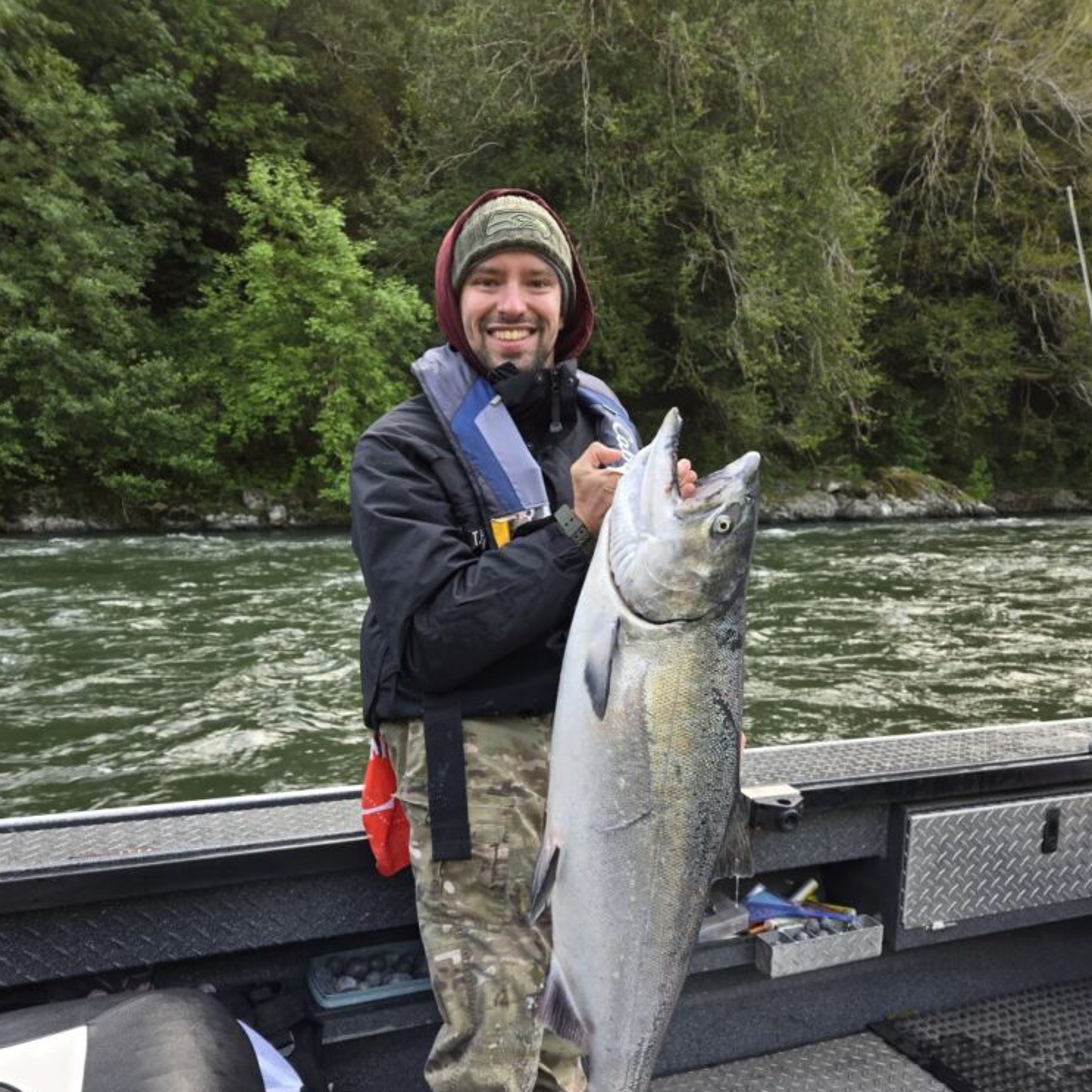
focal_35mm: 28
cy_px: 676
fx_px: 999
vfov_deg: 56.7
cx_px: 556
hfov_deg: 57.3
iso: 50
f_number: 1.8
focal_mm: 5.4
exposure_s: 1/180
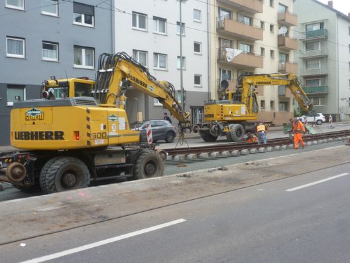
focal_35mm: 38
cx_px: 175
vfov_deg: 37.7
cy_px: 132
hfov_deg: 49.0
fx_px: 384
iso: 100
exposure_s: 1/60
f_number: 3.8
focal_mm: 6.8
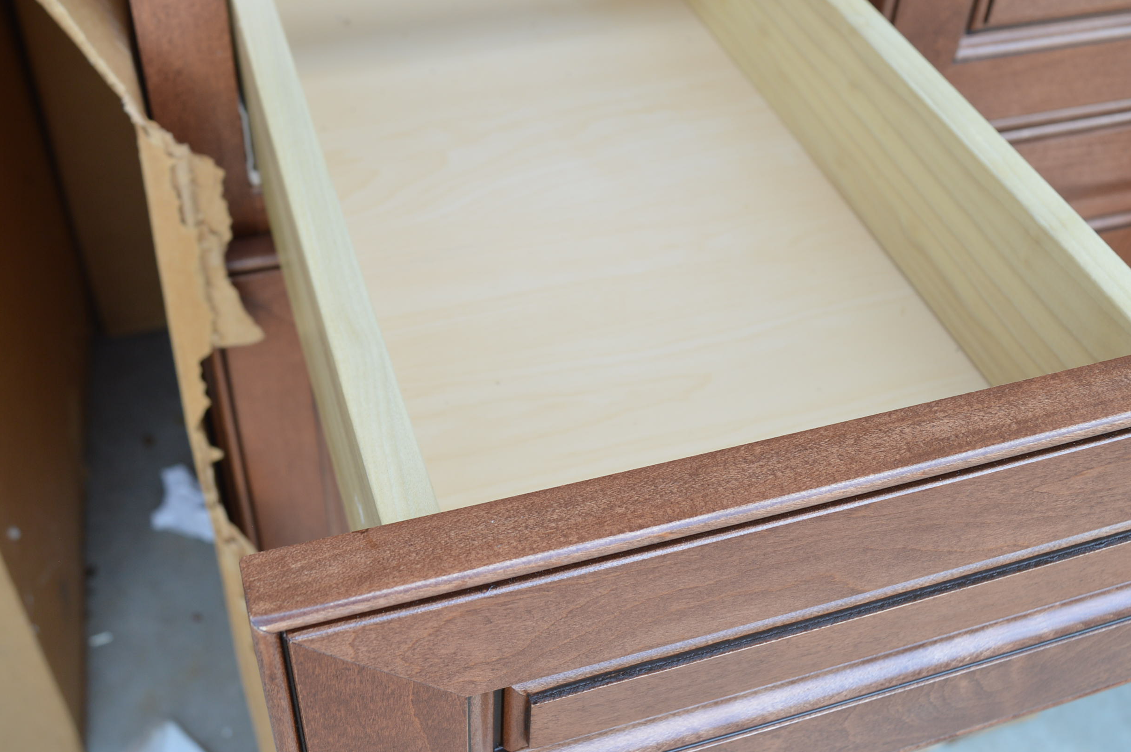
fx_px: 1287
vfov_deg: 32.5
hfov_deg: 47.4
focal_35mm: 41
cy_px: 310
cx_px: 529
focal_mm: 22
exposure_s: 1/80
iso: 200
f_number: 5.6
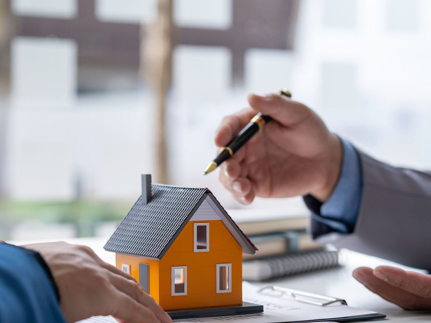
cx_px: 268
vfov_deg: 14.1
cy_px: 170
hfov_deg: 18.7
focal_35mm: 105
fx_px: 1307
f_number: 3.5
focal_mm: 85
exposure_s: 1/160
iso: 100
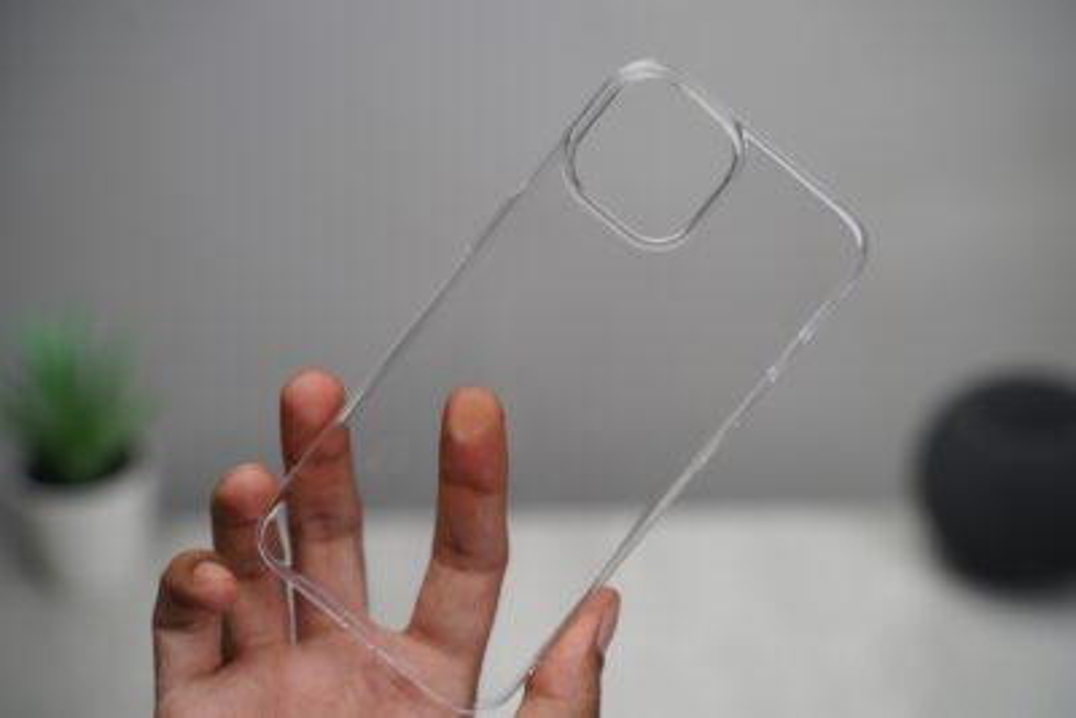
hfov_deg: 30.1
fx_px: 2003
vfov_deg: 20.3
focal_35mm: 67
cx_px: 538
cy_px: 359
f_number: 4
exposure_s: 1/200
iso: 800
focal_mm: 67
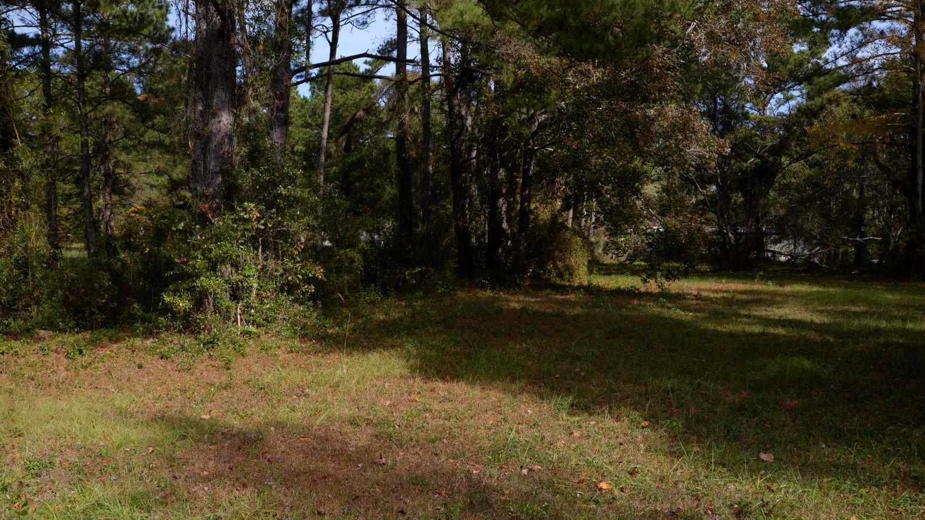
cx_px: 464
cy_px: 285
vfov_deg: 31.2
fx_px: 932
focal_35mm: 38
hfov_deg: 52.8
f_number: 11
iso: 320
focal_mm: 36
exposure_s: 1/250
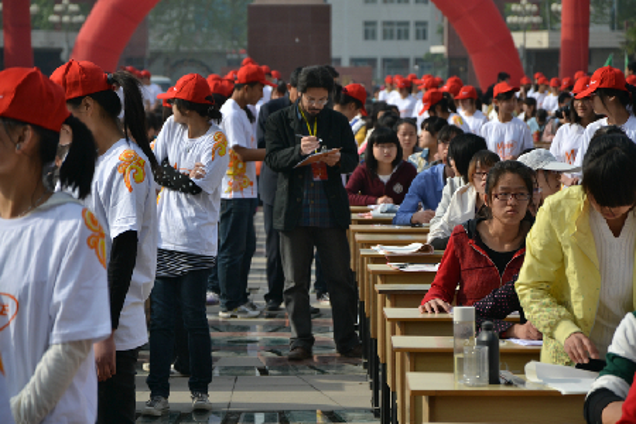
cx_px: 318
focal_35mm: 158
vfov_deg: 8.7
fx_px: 2782
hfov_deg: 13.0
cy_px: 212
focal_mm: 105
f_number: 5.6
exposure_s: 1/400
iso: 100
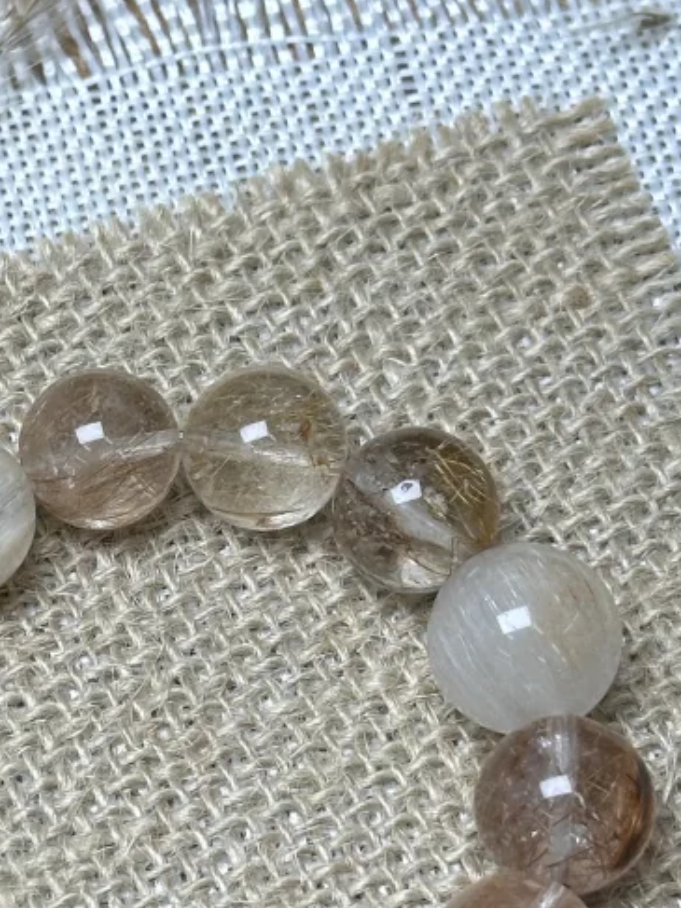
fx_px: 3726
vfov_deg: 13.9
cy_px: 572
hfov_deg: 10.4
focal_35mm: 142
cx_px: 129
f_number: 1.78
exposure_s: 1/508
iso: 64
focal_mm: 6.86
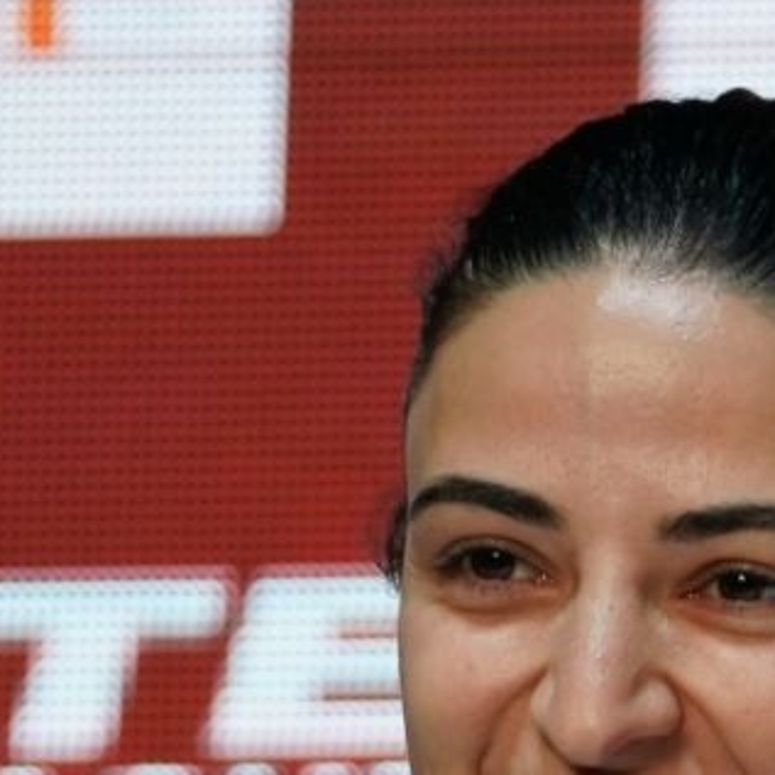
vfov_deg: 1.5
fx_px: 29484
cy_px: 1225
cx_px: 1244
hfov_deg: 1.5
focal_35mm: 1164
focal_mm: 161
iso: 250
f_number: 2.8
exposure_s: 1/250
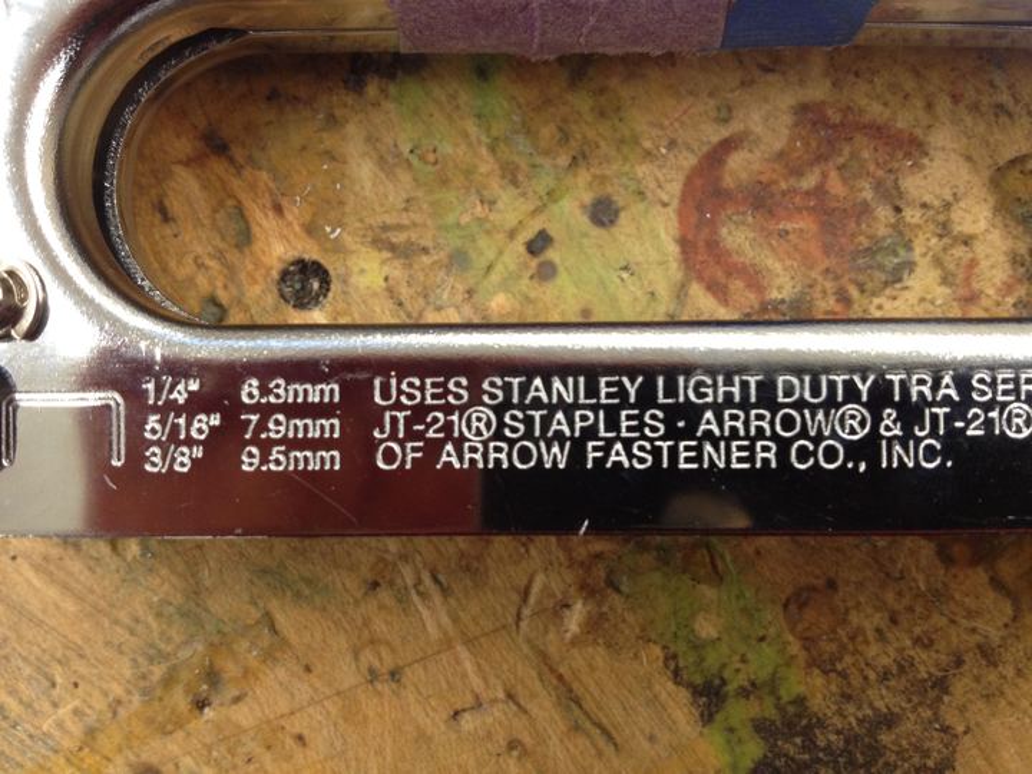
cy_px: 387
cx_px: 516
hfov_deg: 52.6
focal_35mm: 35
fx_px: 1043
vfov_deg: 40.7
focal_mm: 4.28
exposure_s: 1/20
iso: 125
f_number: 2.4
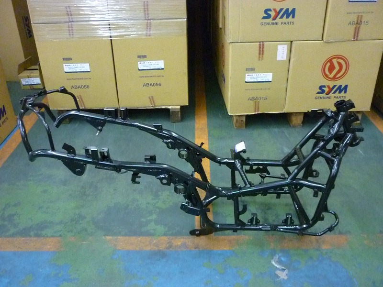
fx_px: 365
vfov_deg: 42.9
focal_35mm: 33
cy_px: 144
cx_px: 192
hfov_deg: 55.4
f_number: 2.8
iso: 1600
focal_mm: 5.5
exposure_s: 1/30
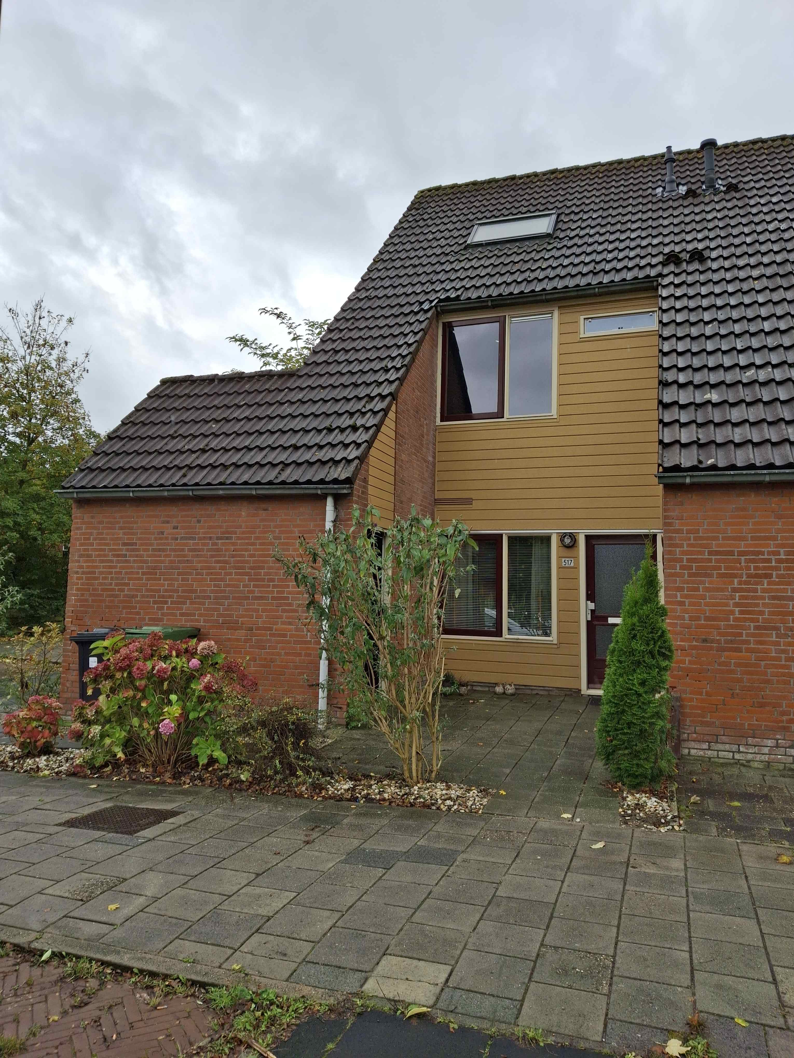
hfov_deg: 54.9
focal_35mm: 25
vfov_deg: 69.4
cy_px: 529
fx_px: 765
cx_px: 397
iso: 25
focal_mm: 4.69
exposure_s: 1/697
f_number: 1.8
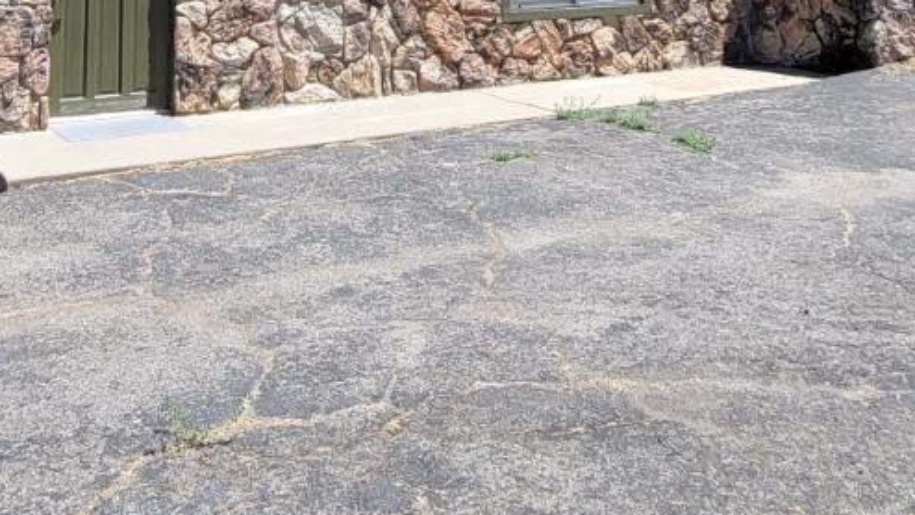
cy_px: -240
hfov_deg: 47.0
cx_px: 357
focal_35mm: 43
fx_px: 1043
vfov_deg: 22.9
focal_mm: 2.2
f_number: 2.2
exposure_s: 1/1265
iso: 64
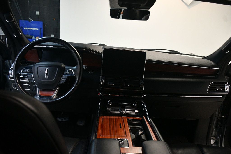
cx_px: 116
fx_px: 173
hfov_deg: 67.4
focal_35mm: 27
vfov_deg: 47.9
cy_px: 77
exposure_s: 1/125
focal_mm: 18
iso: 2800
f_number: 3.5
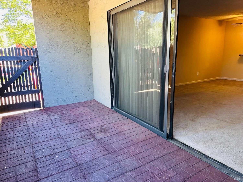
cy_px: 91
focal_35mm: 24
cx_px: 122
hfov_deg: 71.6
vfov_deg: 56.8
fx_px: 168
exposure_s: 1/76
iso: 250
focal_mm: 6.86
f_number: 1.78
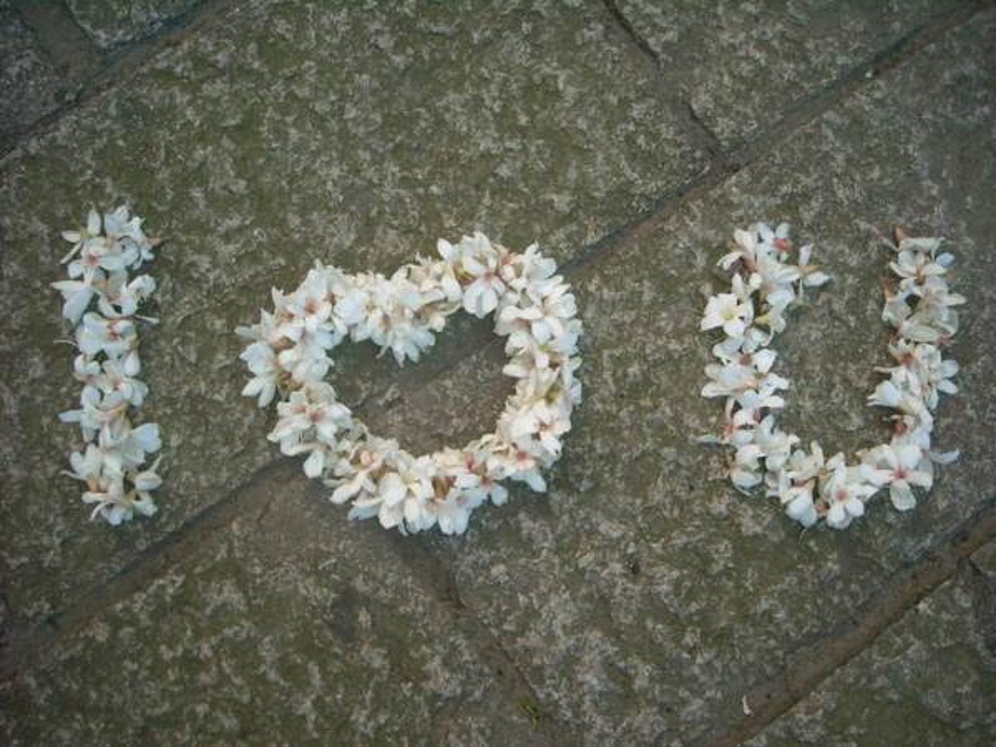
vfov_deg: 40.7
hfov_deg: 52.6
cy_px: 374
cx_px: 498
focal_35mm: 35
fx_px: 1007
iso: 400
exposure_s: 1/284
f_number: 2.8
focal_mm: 5.7
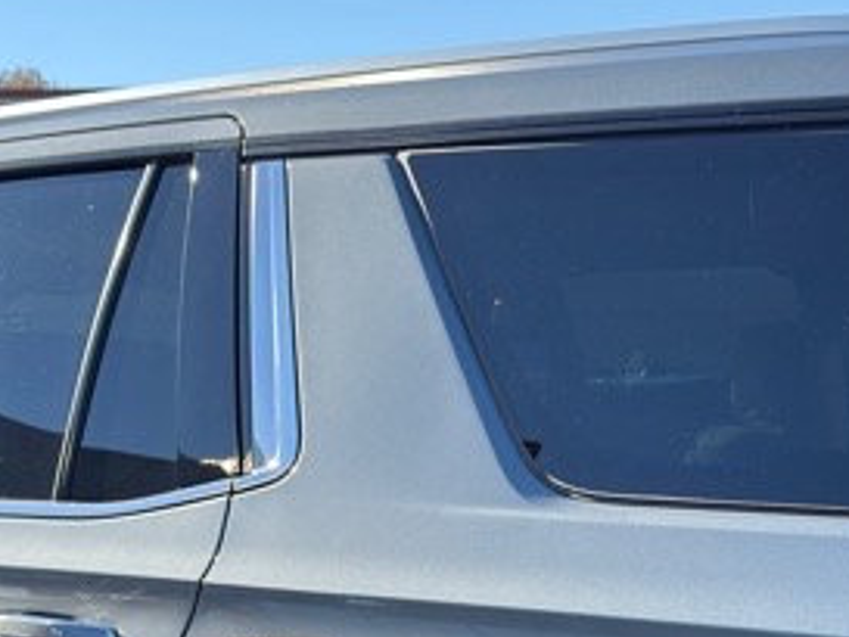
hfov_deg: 21.7
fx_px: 2208
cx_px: 544
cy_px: 752
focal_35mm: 90
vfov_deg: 15.8
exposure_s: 1/1767
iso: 80
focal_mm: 6.76
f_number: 1.78
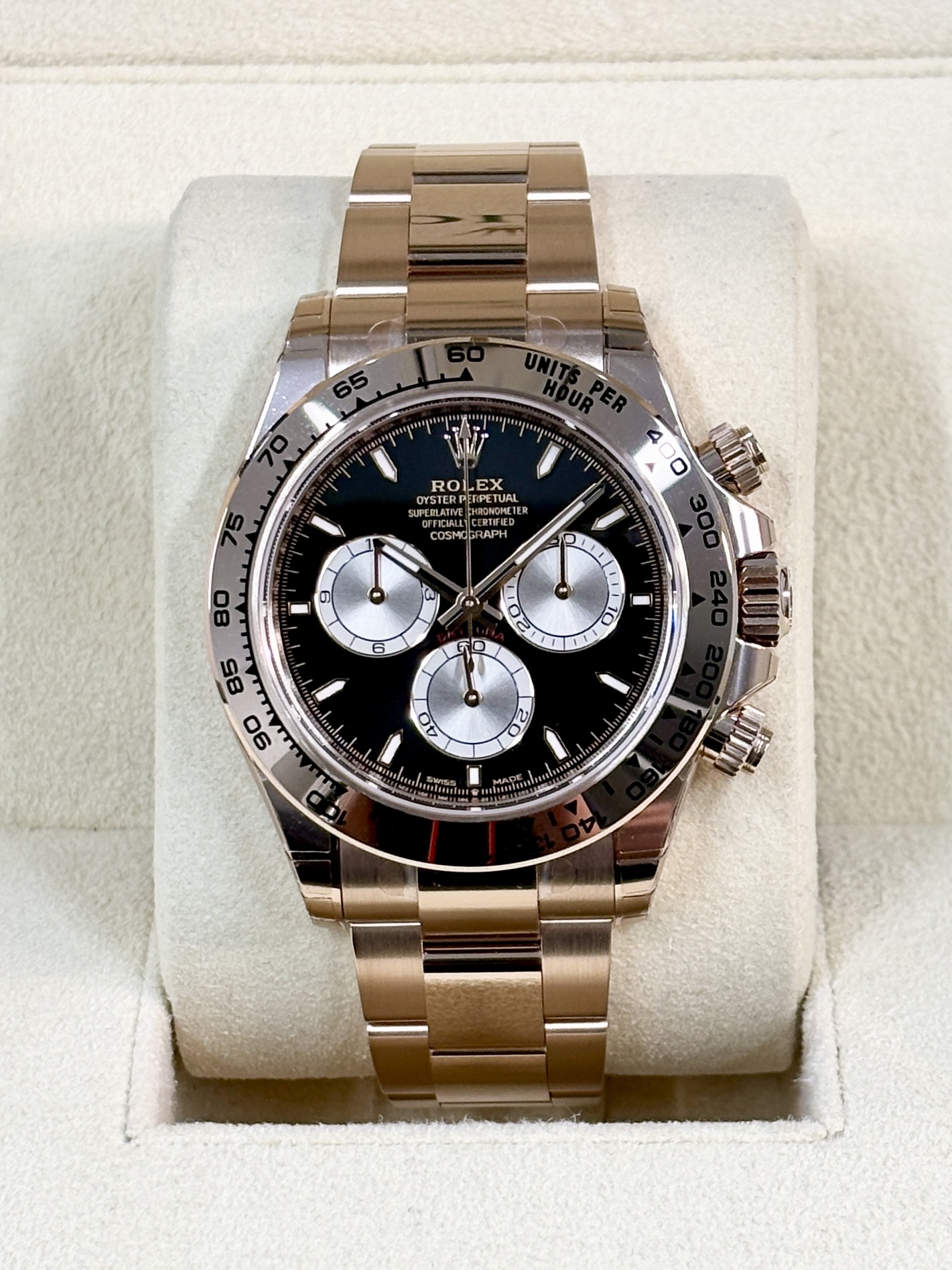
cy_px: 635
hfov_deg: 28.0
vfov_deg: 36.8
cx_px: 476
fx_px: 1906
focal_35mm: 52
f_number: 1.6
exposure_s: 1/120
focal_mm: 5.96
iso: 32
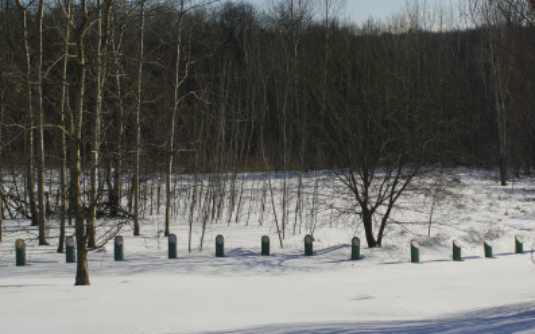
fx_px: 962
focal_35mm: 66
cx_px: 385
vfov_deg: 19.6
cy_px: 106
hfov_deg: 30.7
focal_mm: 28
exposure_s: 1/3200
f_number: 3.5
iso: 200
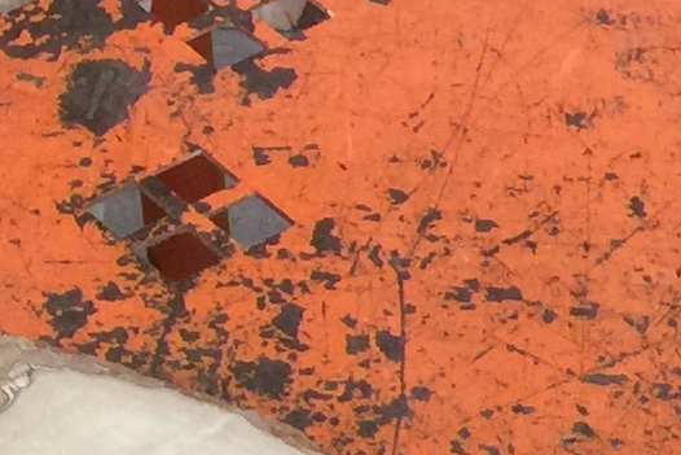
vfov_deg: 7.2
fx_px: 3538
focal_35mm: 187
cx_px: -373
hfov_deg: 10.6
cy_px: 684
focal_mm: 4.15
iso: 40
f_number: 2.2
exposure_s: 1/15
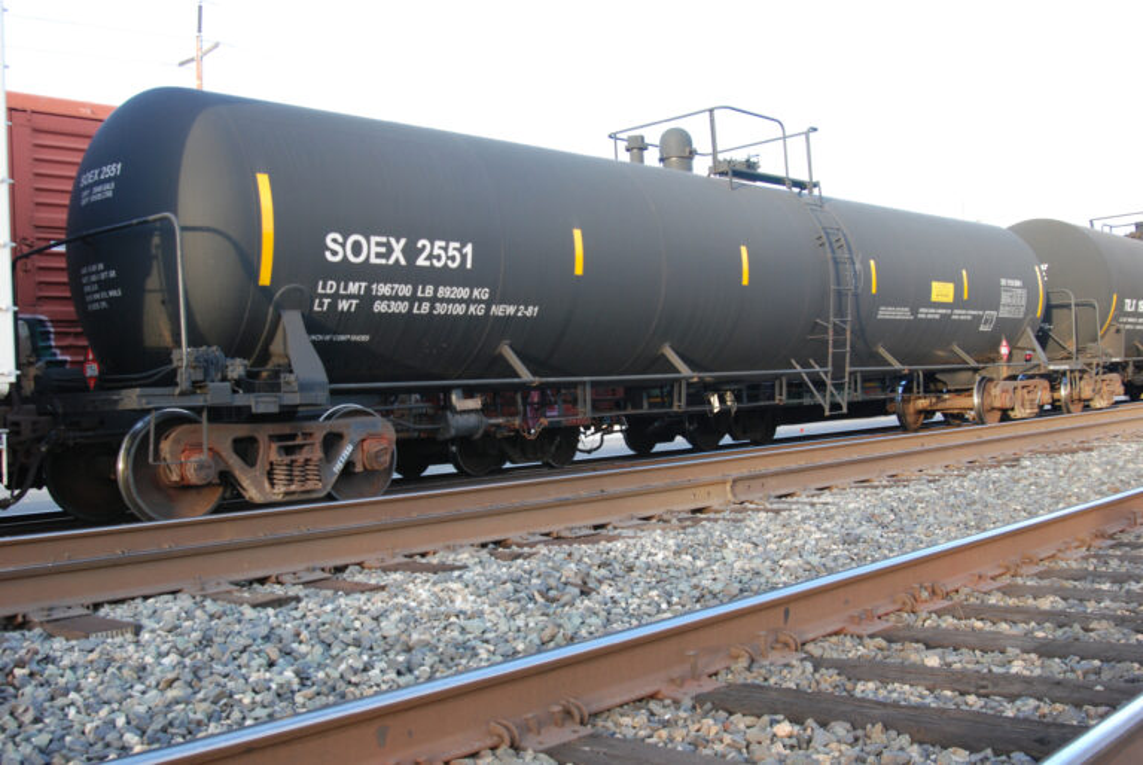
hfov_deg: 53.1
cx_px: 572
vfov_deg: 37.0
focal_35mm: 36
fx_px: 1144
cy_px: 382
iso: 400
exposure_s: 1/100
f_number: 5
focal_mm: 24
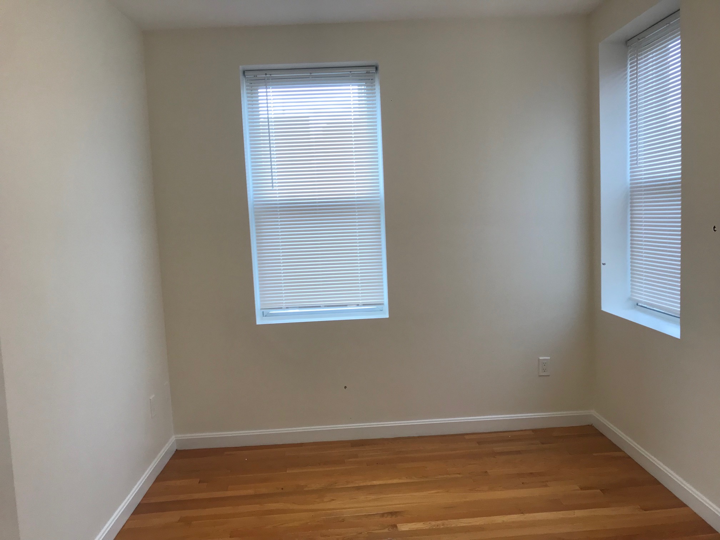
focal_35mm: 28
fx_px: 582
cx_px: 360
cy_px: 270
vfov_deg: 49.7
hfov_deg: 63.4
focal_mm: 3.99
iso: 32
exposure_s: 1/120
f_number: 1.8
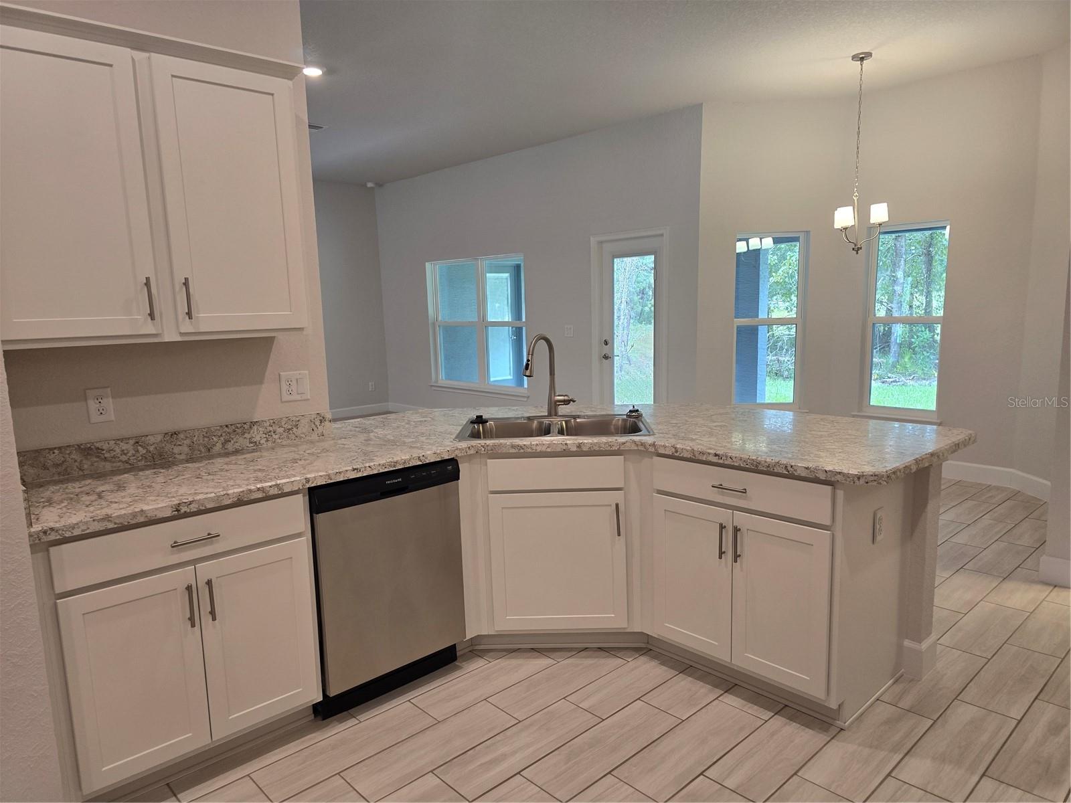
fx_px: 712
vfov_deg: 58.9
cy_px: 402
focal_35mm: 23
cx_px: 536
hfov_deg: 73.9
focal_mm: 6.3
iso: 160
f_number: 1.7
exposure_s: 1/120
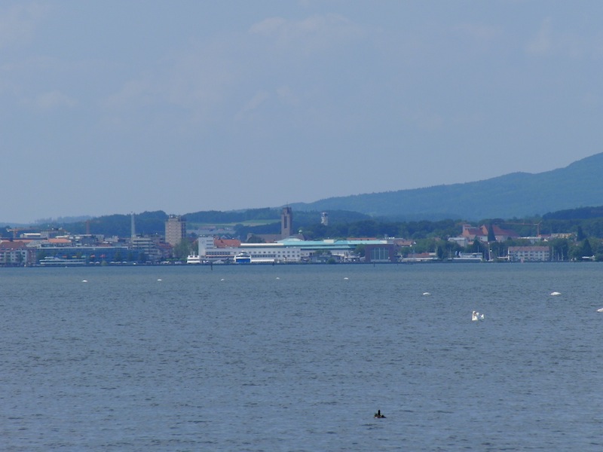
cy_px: 226
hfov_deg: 6.6
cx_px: 302
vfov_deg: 5.0
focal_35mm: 300
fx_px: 5226
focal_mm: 60.8
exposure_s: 1/320
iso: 100
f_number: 9.6
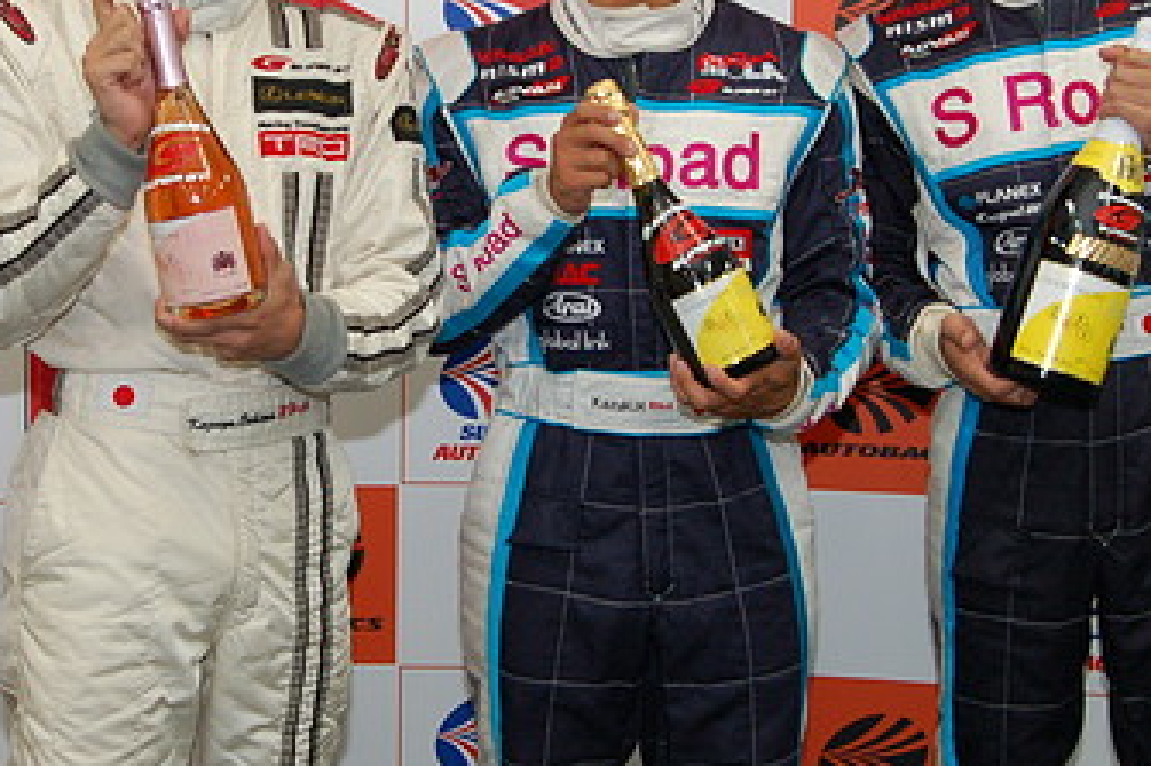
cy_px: 210
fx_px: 2684
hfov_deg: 24.1
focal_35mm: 84
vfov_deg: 16.2
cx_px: 405
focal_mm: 26
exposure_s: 1/60
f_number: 6.7
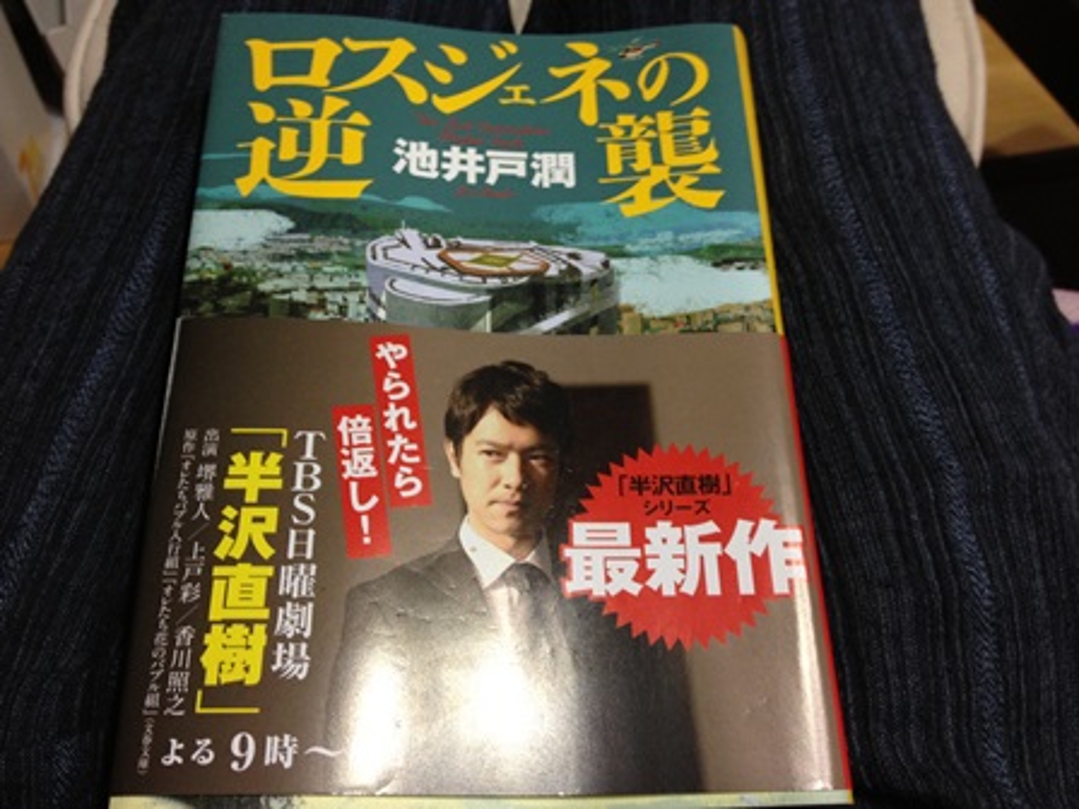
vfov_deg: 40.7
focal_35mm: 35
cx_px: 540
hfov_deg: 52.6
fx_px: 1091
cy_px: 404
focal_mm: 4.28
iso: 125
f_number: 2.4
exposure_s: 1/20
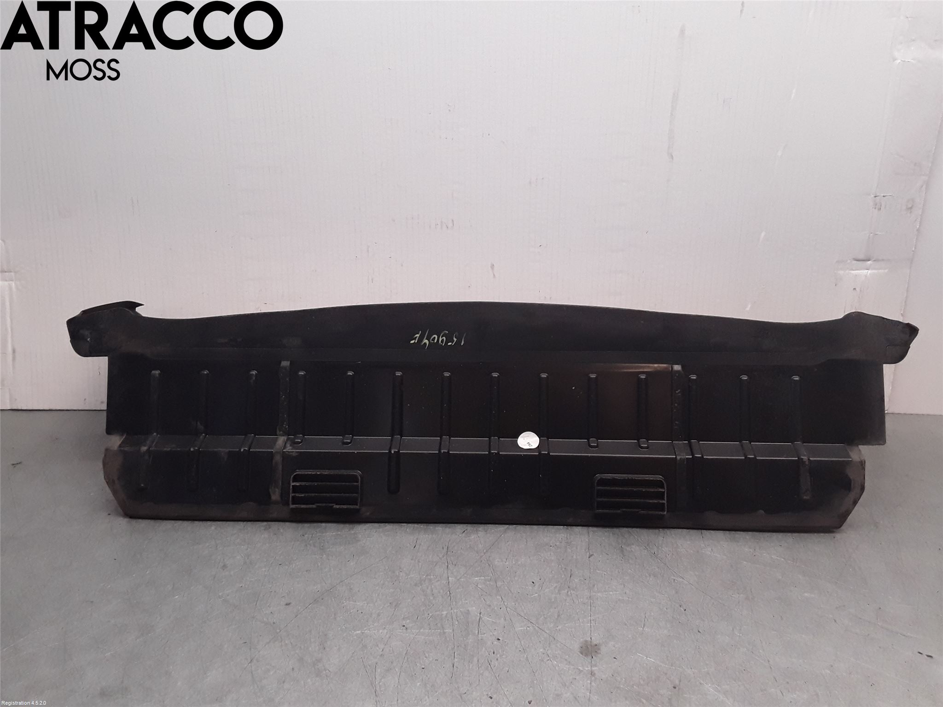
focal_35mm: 28
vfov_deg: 49.7
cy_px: 354
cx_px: 472
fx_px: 763
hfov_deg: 63.4
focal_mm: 2.91
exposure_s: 1/159
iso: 100
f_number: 1.9
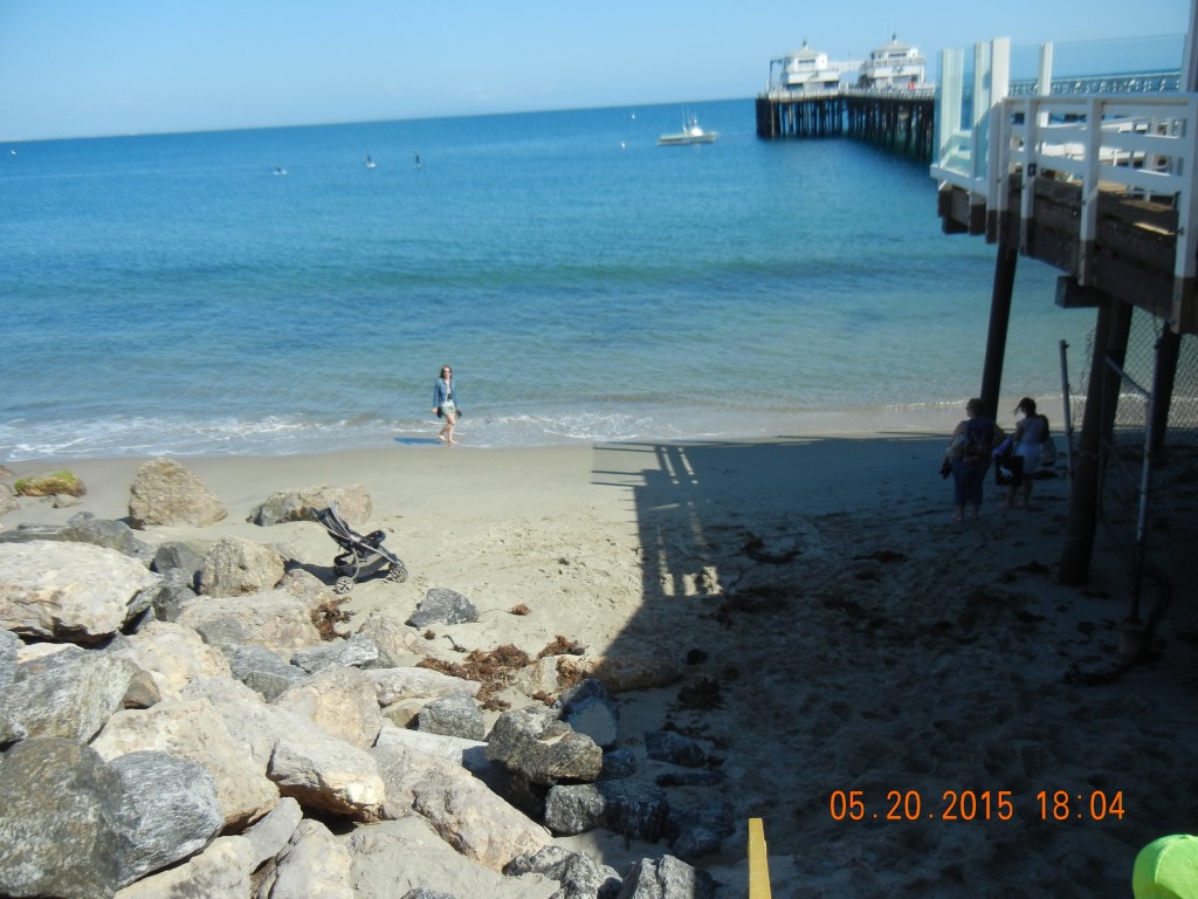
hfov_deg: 60.0
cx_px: 599
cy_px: 450
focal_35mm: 30
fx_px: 1038
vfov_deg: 46.8
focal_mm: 5.4
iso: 160
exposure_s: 1/359
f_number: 7
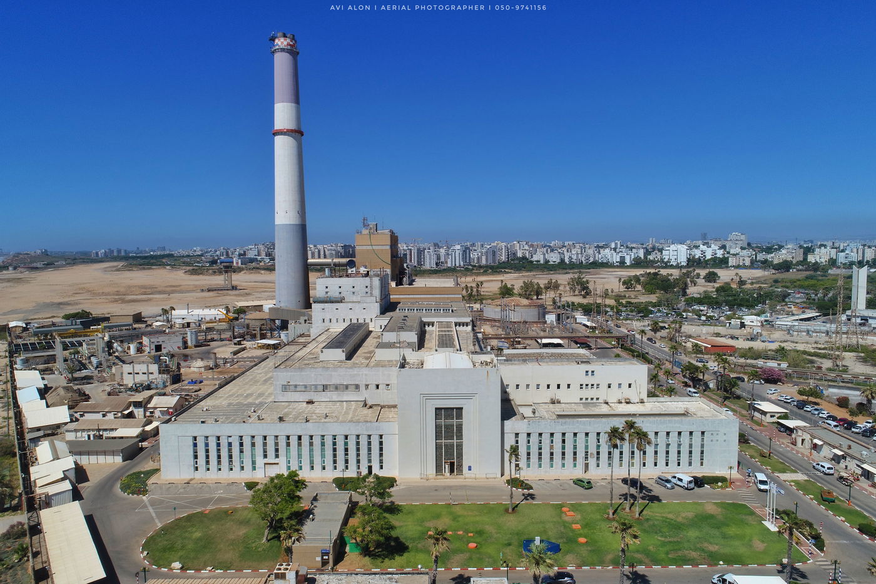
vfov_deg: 53.1
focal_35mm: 24
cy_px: 292
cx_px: 438
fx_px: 584
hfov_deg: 73.8
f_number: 11
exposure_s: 1/320
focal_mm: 8.8
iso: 100
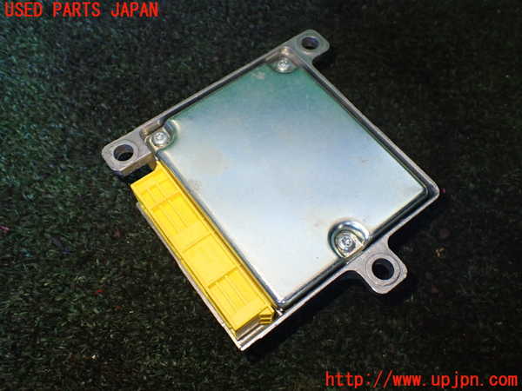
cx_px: 261
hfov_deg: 60.0
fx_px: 452
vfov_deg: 46.8
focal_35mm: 30
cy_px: 196
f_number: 2.3
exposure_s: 1/125
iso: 640
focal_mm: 5.4
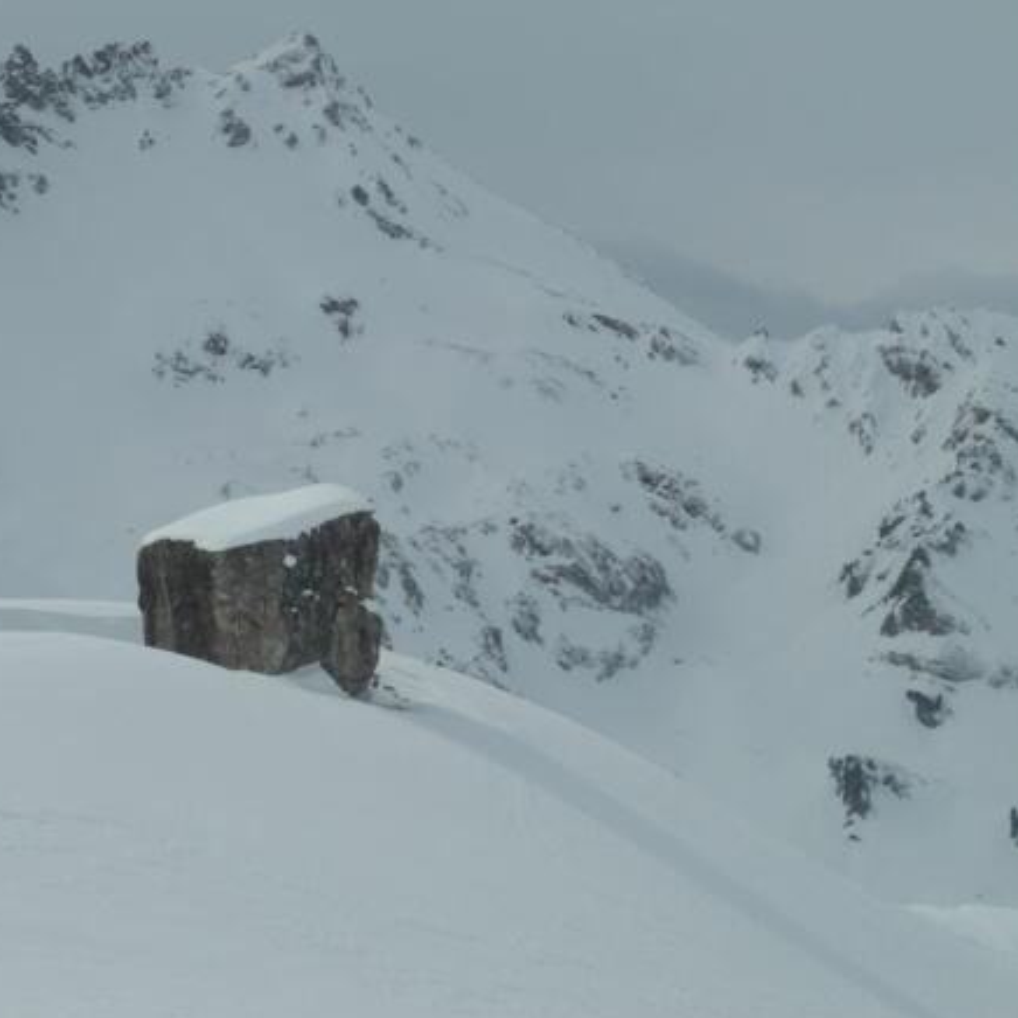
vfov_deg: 14.0
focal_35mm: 125
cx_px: 351
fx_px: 4159
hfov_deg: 13.9
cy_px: 511
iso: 100
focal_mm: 22.5
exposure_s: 1/1250
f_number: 5.6
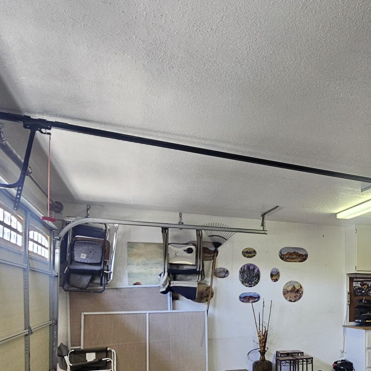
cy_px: 283
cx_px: 336
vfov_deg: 50.1
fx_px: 376
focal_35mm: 31
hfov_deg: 47.1
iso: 200
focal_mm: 2.2
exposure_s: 1/60
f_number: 2.2
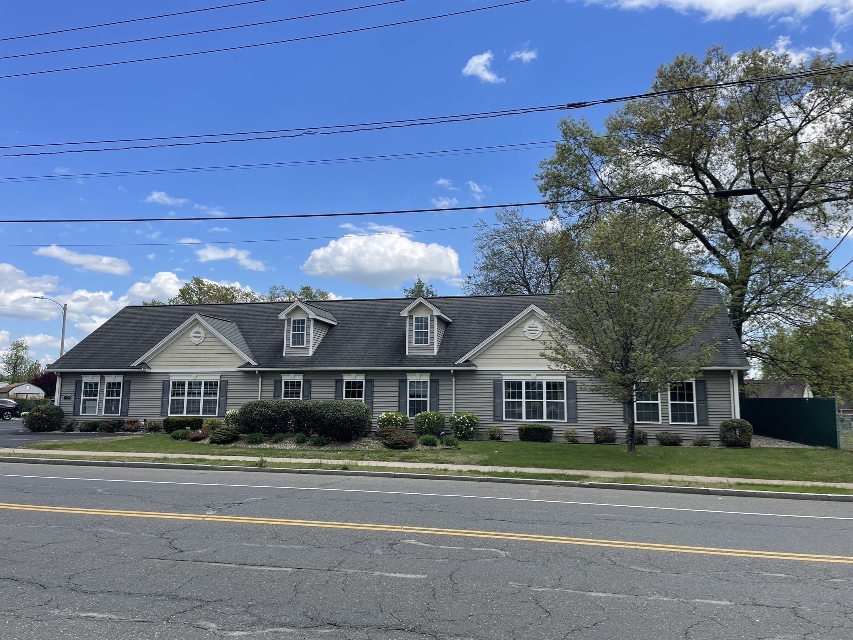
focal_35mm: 26
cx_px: 426
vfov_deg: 53.1
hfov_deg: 67.3
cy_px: 320
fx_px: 641
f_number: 1.6
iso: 32
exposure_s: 1/2564
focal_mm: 4.2
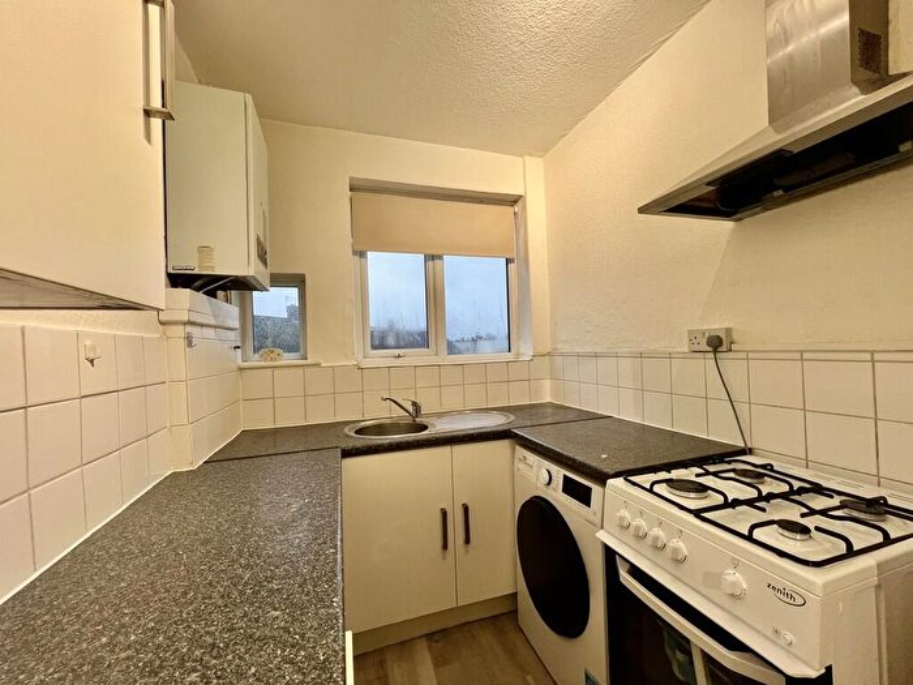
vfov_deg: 89.9
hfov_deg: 106.2
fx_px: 343
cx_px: 456
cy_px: 342
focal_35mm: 13
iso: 125
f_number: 1.8
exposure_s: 1/100
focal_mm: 1.57
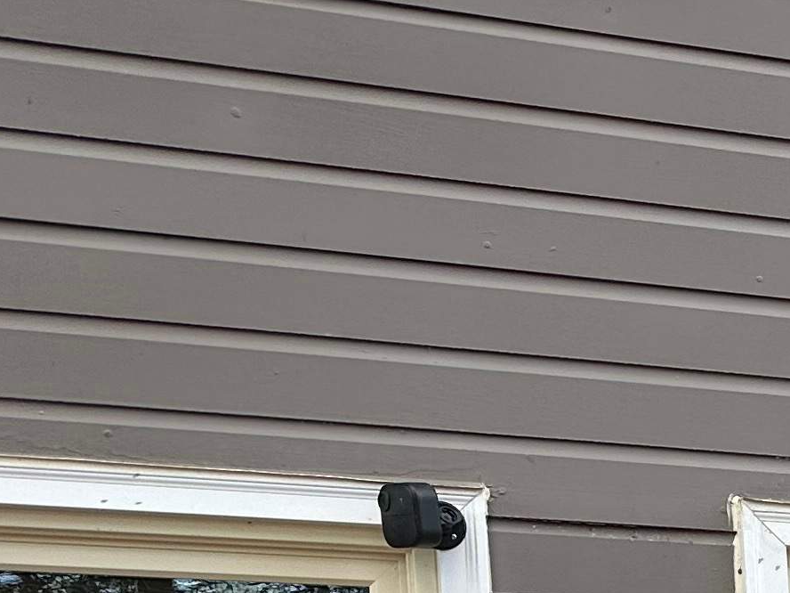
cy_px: 1202
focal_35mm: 109
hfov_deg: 14.8
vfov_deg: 12.0
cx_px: 1590
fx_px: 2488
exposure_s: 1/406
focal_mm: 6.86
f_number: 1.78
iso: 80
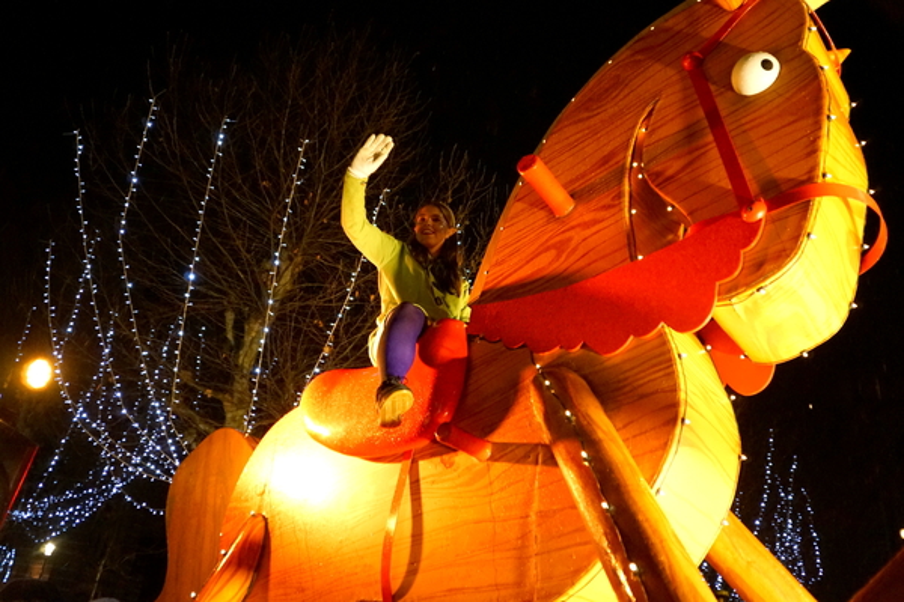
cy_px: 301
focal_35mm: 27
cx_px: 452
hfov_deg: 67.4
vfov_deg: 47.9
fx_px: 678
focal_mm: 18
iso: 3200
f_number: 3.5
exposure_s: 1/160
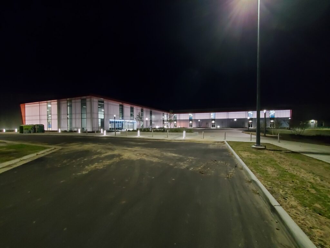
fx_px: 124
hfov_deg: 106.2
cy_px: 124
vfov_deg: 89.9
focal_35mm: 13
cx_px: 165
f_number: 2.2
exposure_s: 1/10
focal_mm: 1.8
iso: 800
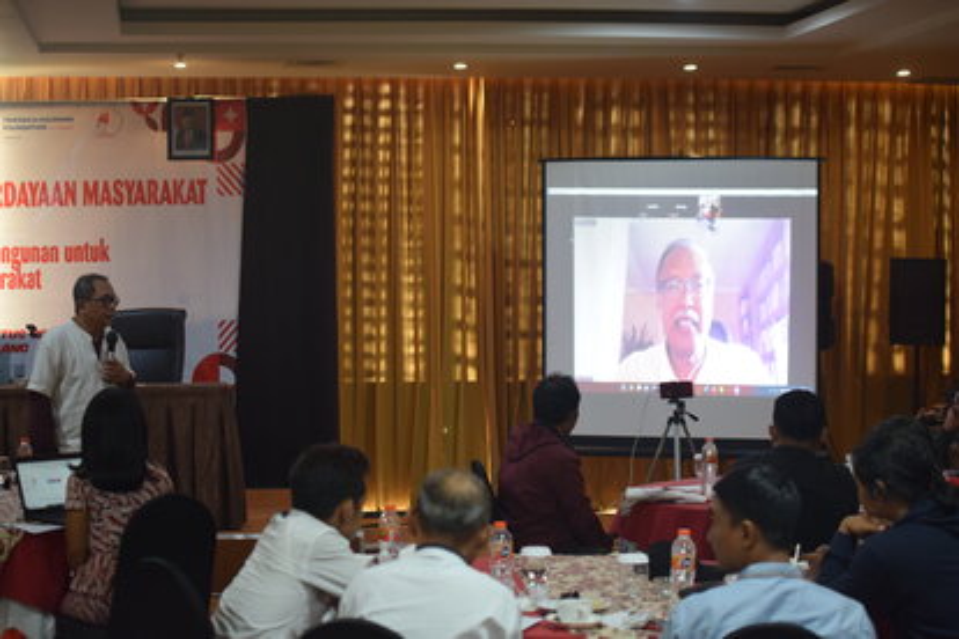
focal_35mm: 75
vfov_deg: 18.2
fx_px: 1998
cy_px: 320
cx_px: 480
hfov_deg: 27.0
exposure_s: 1/60
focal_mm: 50
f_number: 2.8
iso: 1000
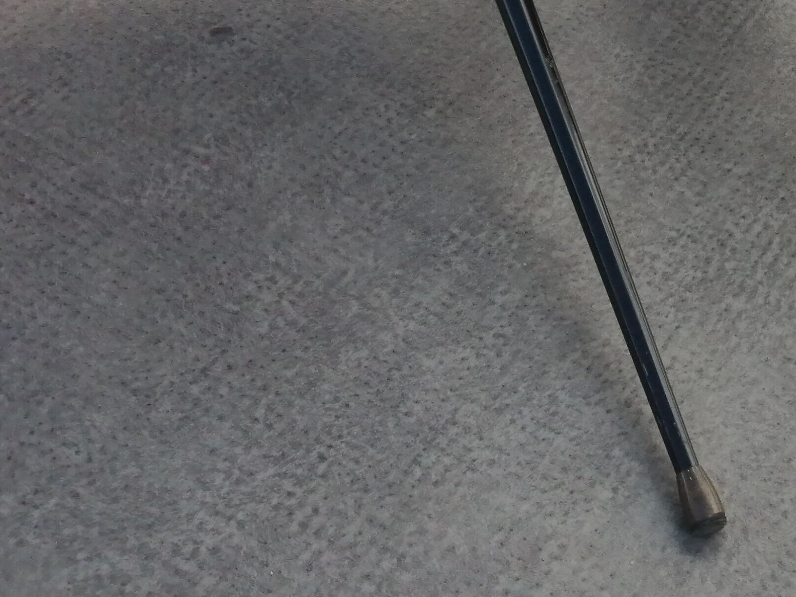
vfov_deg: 20.4
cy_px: -130
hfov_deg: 27.4
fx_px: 1541
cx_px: 789
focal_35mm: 67
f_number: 1.8
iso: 50
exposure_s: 1/847
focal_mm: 3.46
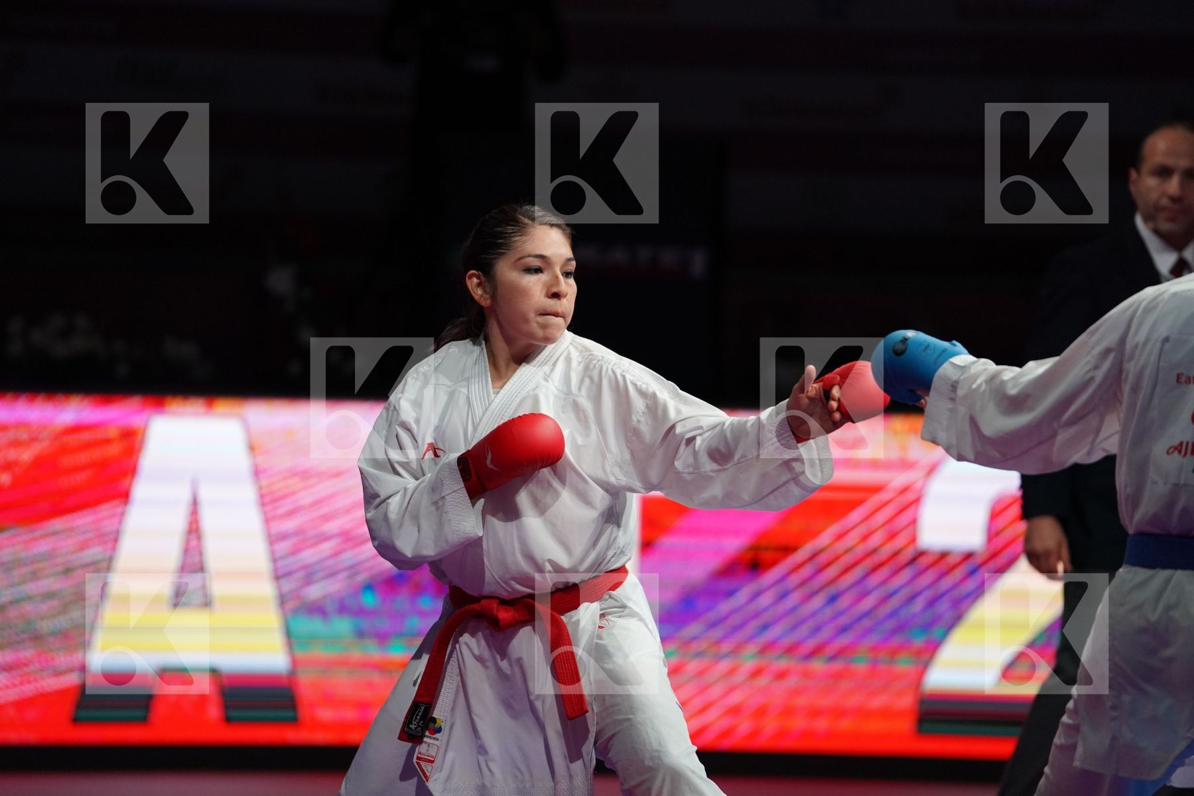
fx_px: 6467
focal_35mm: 195
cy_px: 398
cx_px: 597
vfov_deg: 7.0
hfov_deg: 10.5
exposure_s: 1/1000
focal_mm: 195
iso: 2500
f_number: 2.8
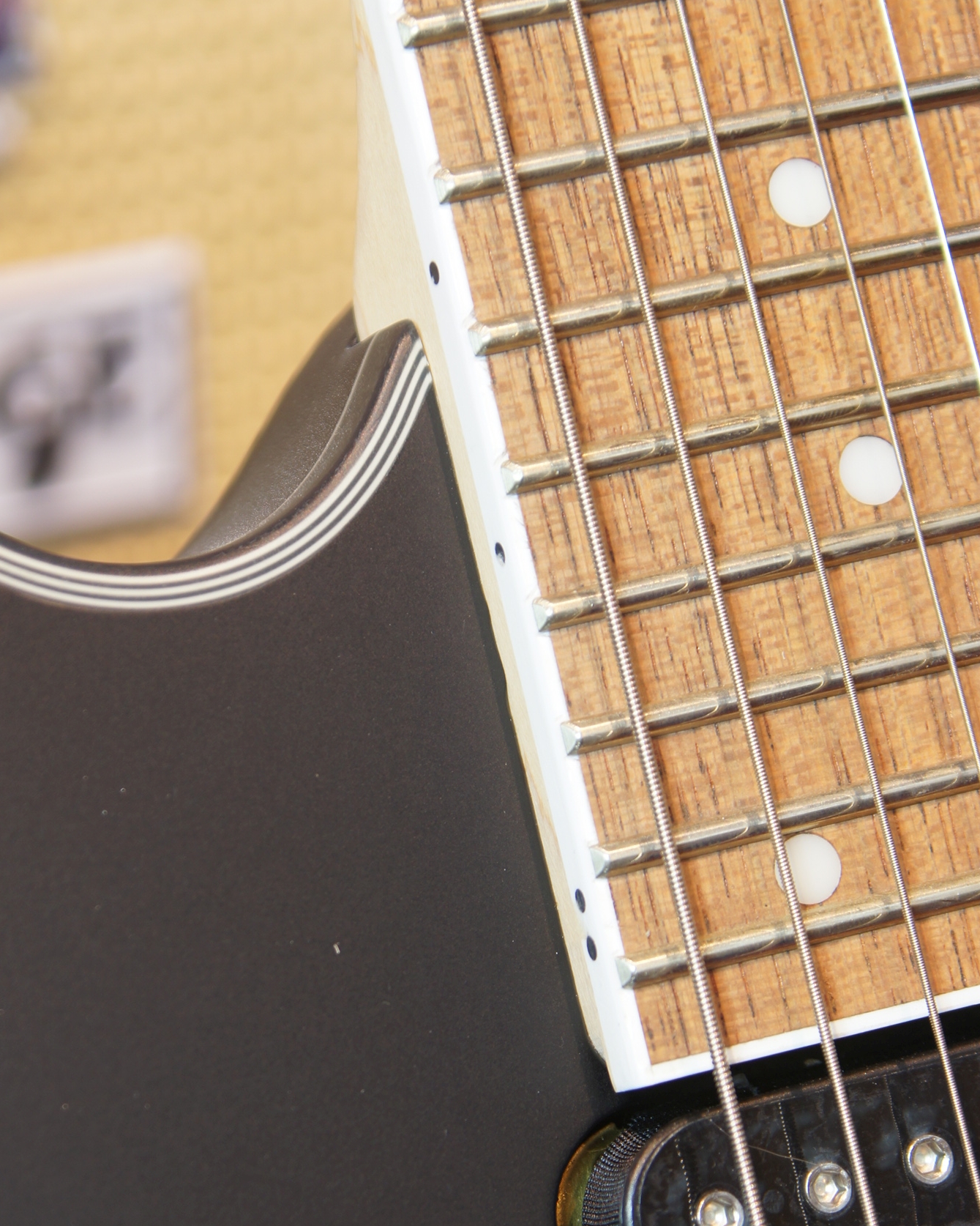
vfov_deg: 11.2
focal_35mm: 173
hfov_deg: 8.9
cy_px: 626
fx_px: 6273
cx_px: 429
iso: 100
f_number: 6.3
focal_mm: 90
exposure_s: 1/4
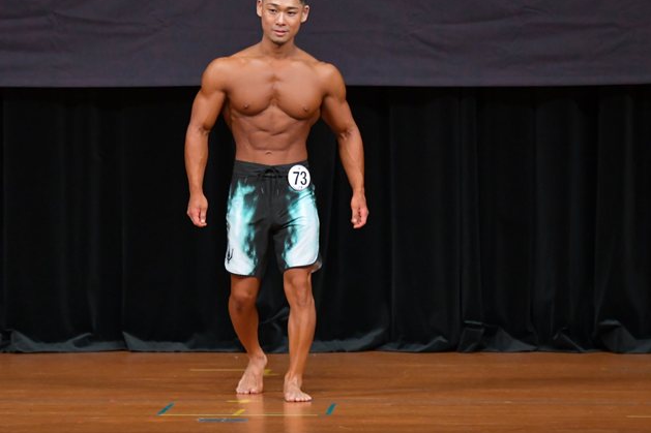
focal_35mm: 351
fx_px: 6345
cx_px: 269
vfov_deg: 3.9
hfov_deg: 5.9
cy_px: 177
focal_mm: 190
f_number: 5.6
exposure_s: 1/400
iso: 4000
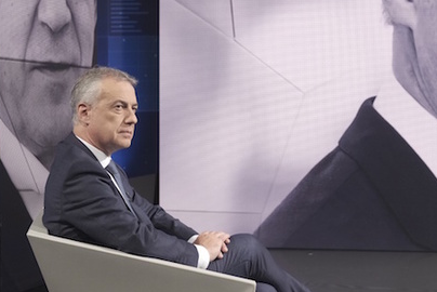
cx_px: 291
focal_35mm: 149
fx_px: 1810
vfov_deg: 9.2
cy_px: 63
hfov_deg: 13.7
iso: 2000
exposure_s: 1/125
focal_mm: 55
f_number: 5.6
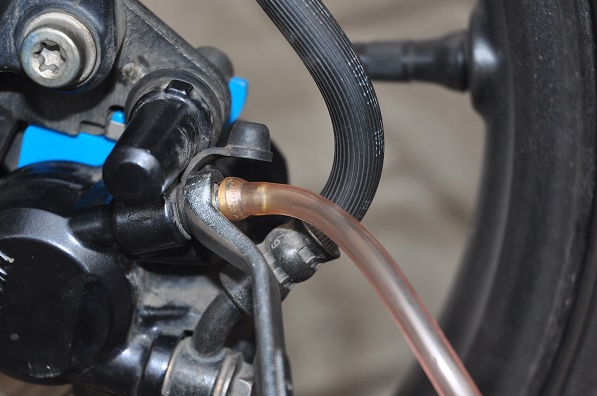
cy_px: 217
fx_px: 2185
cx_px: 266
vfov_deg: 10.4
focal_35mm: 132
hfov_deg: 15.6
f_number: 4.5
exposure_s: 1/100
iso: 200
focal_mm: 70
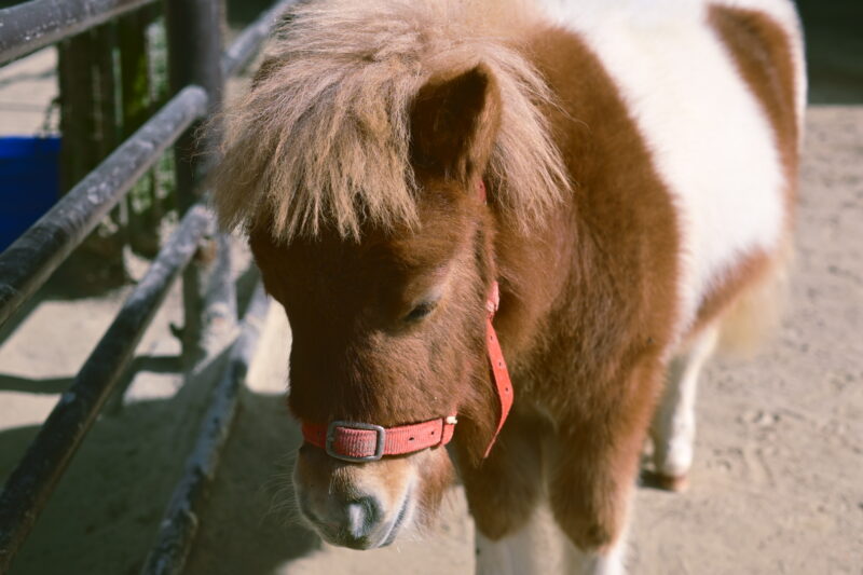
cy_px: 288
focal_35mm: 45
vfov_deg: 29.9
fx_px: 1078
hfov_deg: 43.6
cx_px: 432
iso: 100
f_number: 3.5
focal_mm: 30
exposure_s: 1/1250
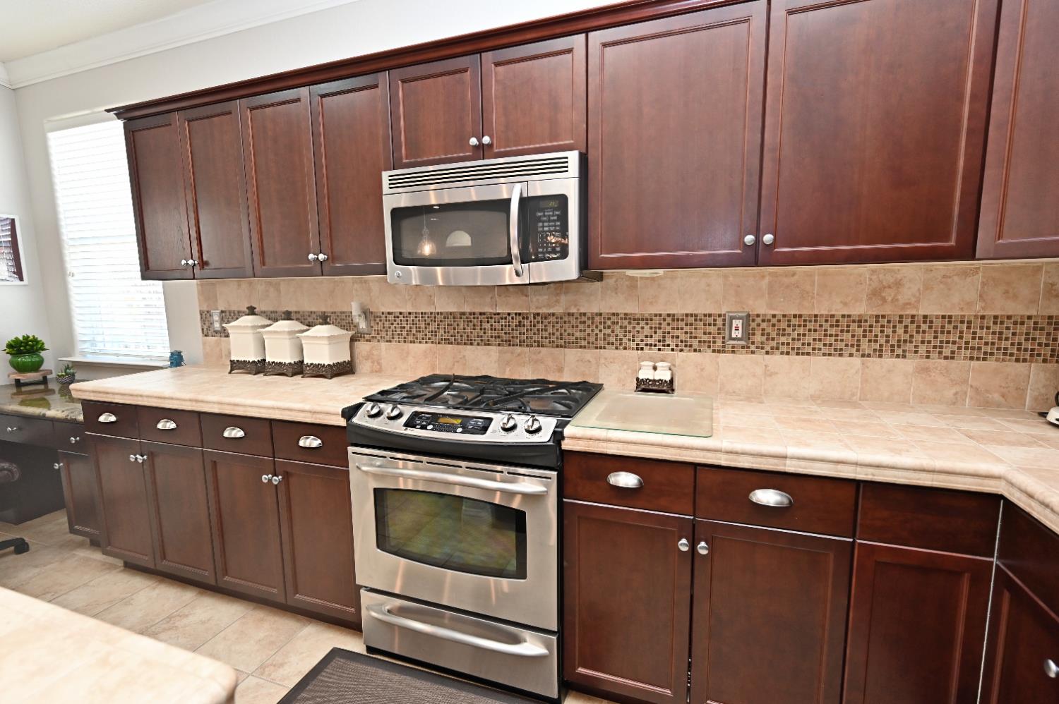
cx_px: 530
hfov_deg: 95.0
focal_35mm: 16
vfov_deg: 72.0
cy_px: 352
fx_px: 485
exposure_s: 1/60
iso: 900
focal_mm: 16.5
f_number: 4
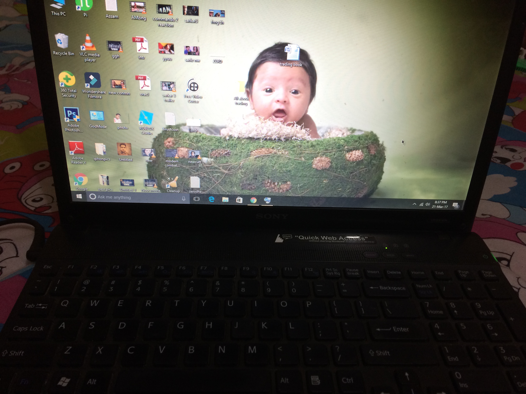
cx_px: 263
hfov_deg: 61.7
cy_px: 197
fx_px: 441
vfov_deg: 48.2
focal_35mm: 29
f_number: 2.2
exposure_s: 1/33
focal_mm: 4.15
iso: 100
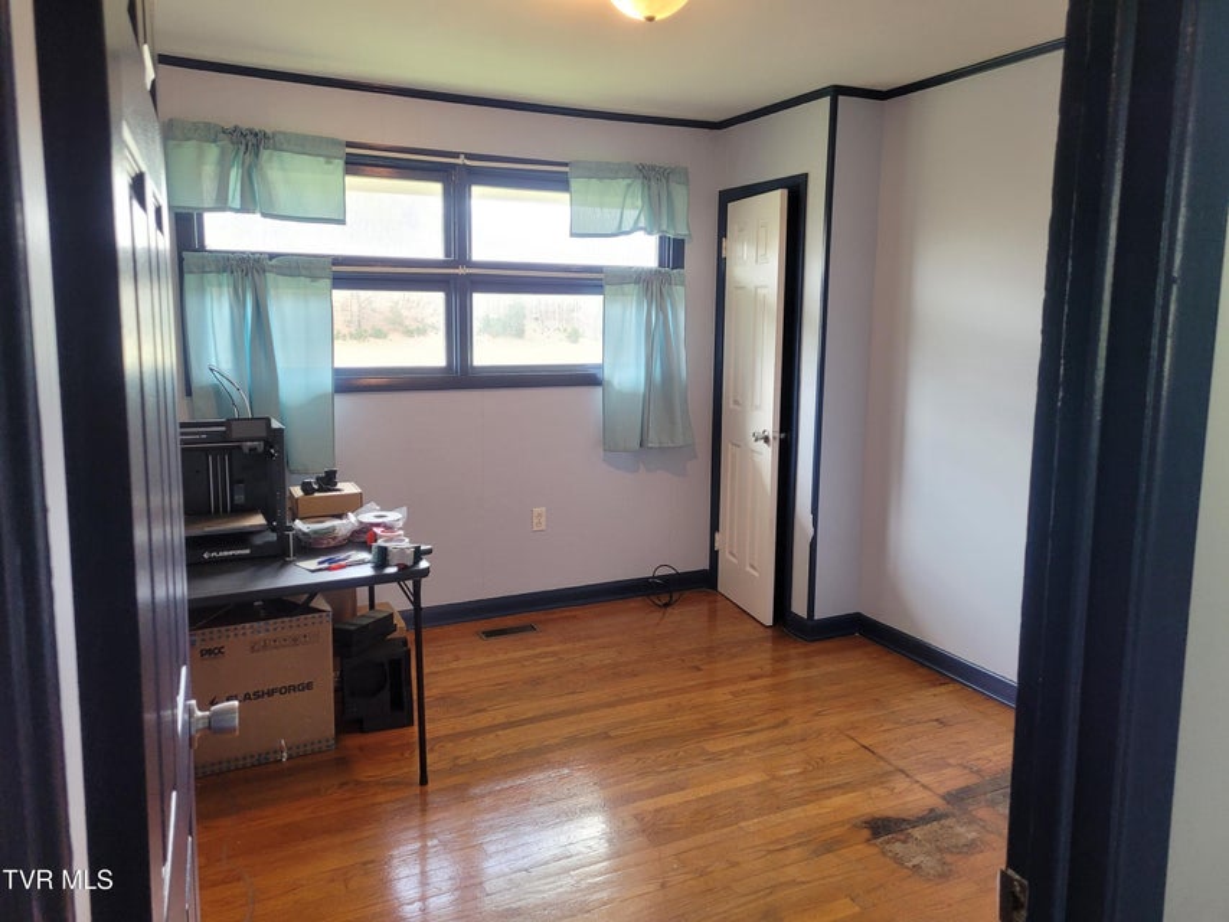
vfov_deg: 53.1
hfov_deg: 67.3
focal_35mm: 26
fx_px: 923
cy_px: 461
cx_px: 614
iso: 200
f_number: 1.8
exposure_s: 1/120
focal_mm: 5.4
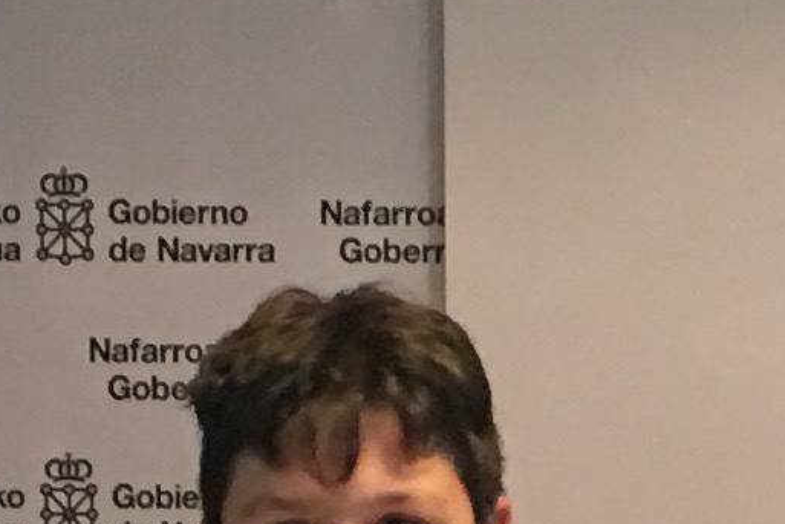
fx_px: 5168
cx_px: 1082
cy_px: 1071
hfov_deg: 8.5
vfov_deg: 5.7
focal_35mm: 237
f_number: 2.2
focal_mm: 4.15
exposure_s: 1/17
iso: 80
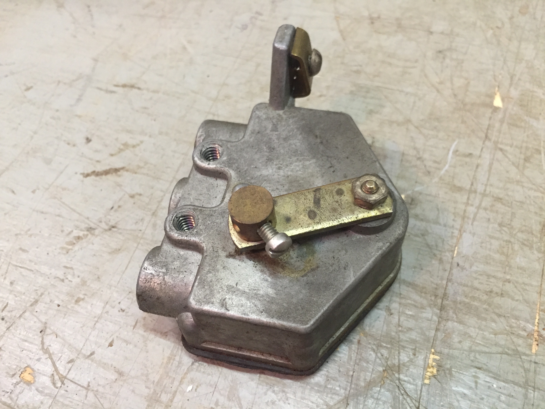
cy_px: 204
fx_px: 457
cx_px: 272
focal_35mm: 29
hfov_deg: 61.7
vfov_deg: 48.2
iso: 250
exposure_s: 1/24
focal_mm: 4.15
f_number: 2.2
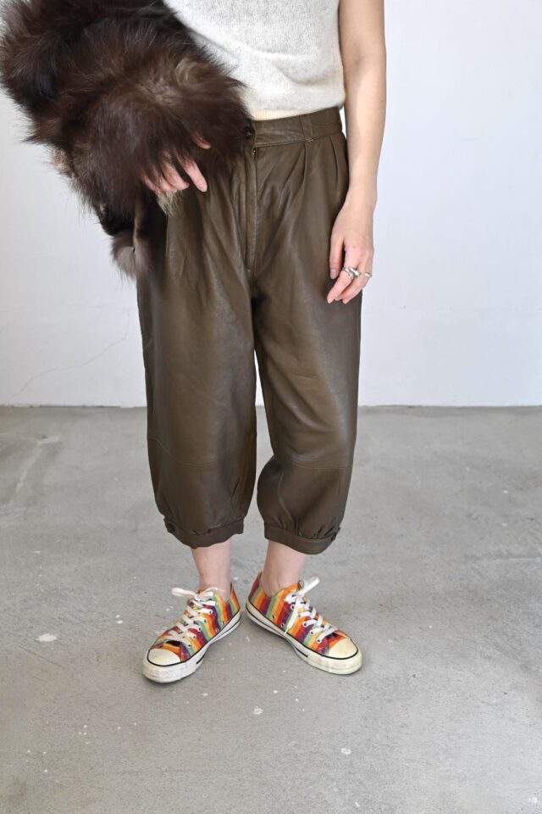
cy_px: 407
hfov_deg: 33.4
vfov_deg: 48.5
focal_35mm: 40
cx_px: 271
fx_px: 903
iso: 1000
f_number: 6.3
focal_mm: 40
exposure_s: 1/200
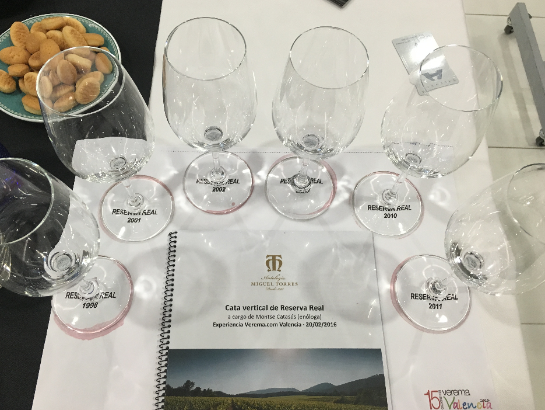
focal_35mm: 31
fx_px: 488
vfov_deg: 45.5
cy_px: 197
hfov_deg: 58.3
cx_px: 265
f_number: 2.2
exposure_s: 1/33
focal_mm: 4.15
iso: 50
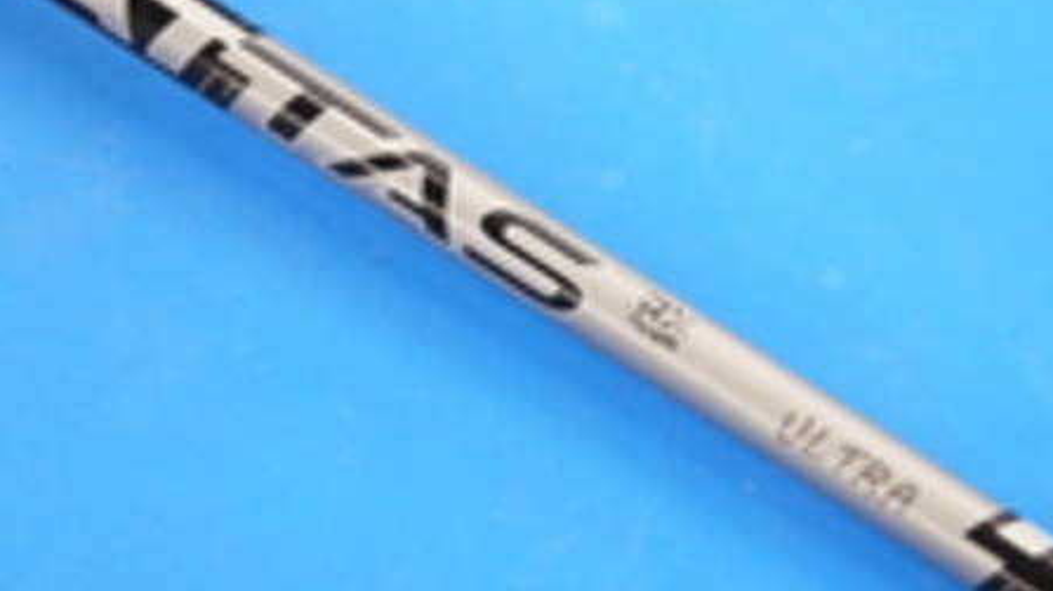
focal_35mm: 131
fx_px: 3656
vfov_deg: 9.2
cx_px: 601
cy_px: 252
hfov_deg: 16.4
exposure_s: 1/80
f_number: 5.6
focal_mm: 42
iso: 640
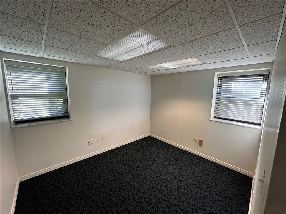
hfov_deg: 102.1
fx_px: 116
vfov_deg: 85.7
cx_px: 143
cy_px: 107
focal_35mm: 14
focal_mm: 2.22
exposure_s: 1/120
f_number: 2.2
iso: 125
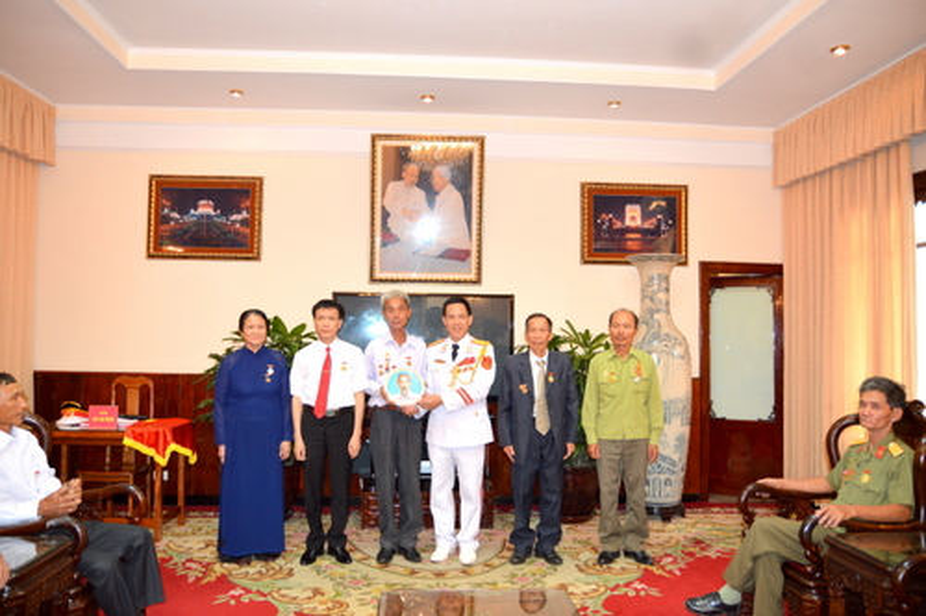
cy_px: 308
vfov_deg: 50.4
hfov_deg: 70.5
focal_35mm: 26
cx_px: 463
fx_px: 656
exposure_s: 1/60
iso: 560
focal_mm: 17
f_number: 2.8
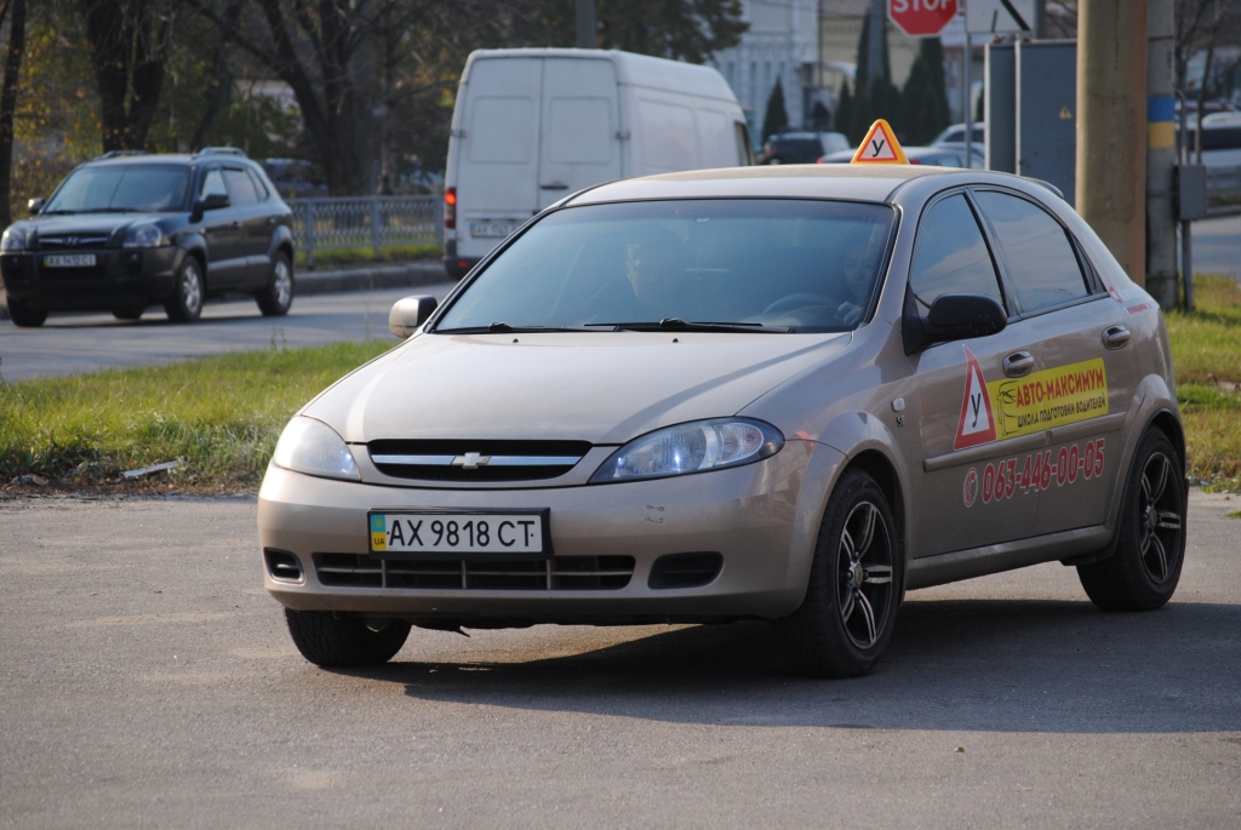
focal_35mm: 180
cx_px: 620
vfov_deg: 7.6
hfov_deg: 11.4
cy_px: 415
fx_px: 6211
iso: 160
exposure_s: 1/500
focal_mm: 120
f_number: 5.6
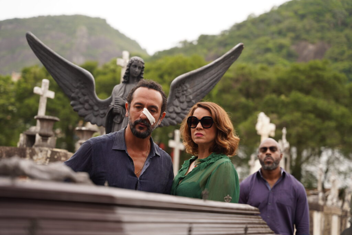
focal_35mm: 70
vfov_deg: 19.5
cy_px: 118
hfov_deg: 28.8
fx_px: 684
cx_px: 176
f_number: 2.8
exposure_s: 1/250
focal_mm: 70
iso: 100
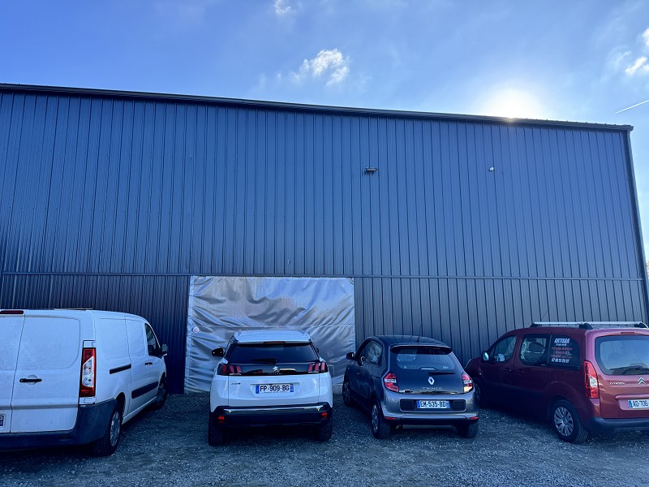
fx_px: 450
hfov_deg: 71.6
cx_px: 324
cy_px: 244
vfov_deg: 56.8
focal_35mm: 24
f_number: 1.78
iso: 80
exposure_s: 1/1193
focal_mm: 6.76
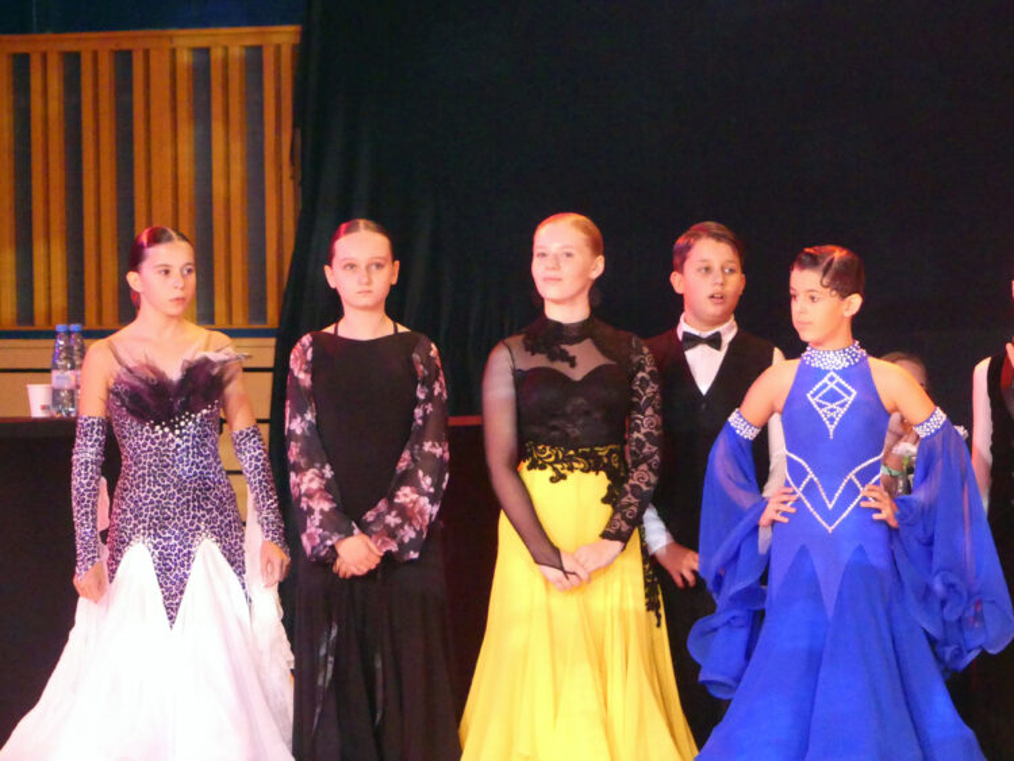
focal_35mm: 274
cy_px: 380
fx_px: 8029
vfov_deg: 5.4
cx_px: 507
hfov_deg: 7.2
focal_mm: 49.2
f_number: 2.8
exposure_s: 1/100
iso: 2000
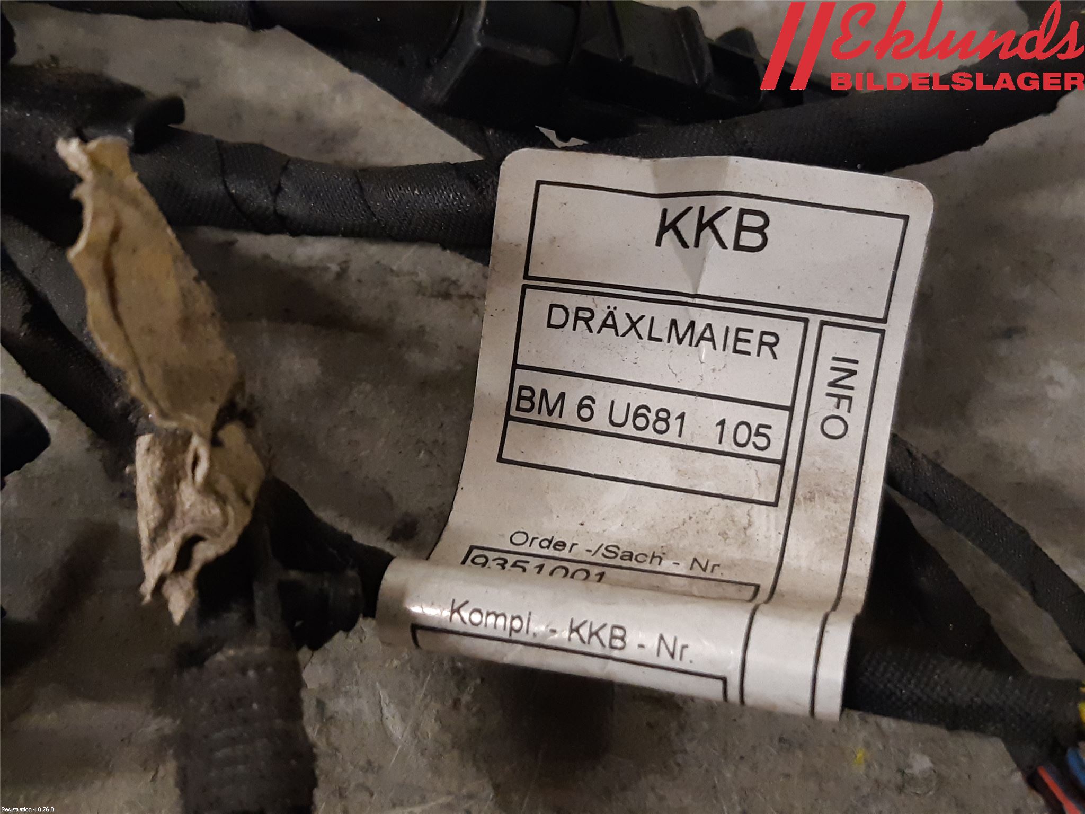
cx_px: 542
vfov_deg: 53.1
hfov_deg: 67.3
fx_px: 815
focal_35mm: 26
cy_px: 407
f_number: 1.7
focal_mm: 3.93
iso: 320
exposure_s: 1/60
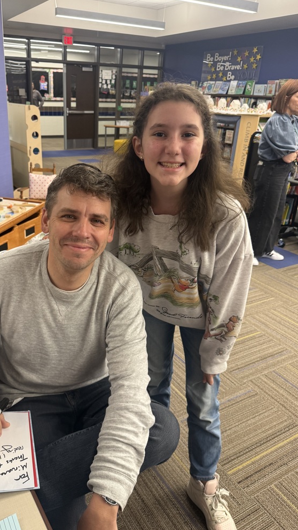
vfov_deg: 69.9
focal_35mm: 27
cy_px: 260
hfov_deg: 42.5
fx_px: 379
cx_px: 107
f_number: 1.78
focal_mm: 6.76
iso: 200
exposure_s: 1/113
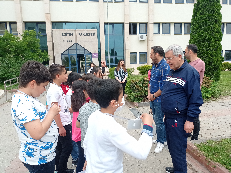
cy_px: 86
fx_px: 187
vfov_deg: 49.7
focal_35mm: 28
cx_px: 116
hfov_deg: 63.5
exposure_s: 1/931
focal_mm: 4.7
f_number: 1.79
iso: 107
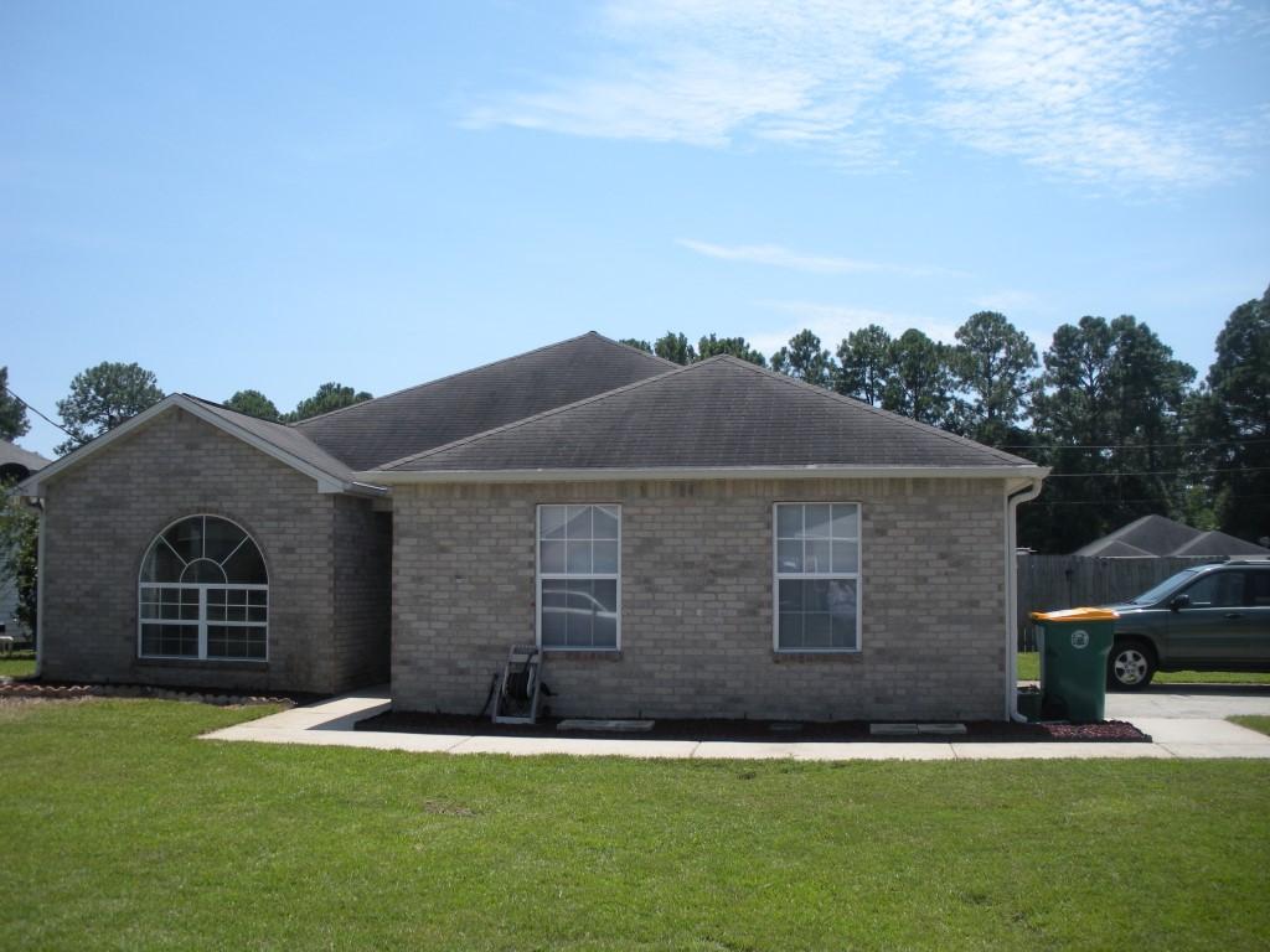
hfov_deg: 51.4
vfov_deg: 39.7
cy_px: 476
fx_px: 1321
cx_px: 635
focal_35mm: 36
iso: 64
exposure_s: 1/697
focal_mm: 6.3
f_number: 3.5
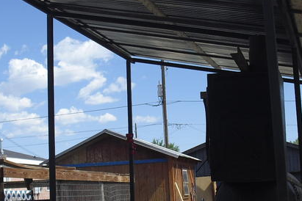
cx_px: 151
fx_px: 688
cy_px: 120
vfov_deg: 16.6
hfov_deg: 24.8
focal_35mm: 82
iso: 64
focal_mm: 6.3
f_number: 7.8
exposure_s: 1/125
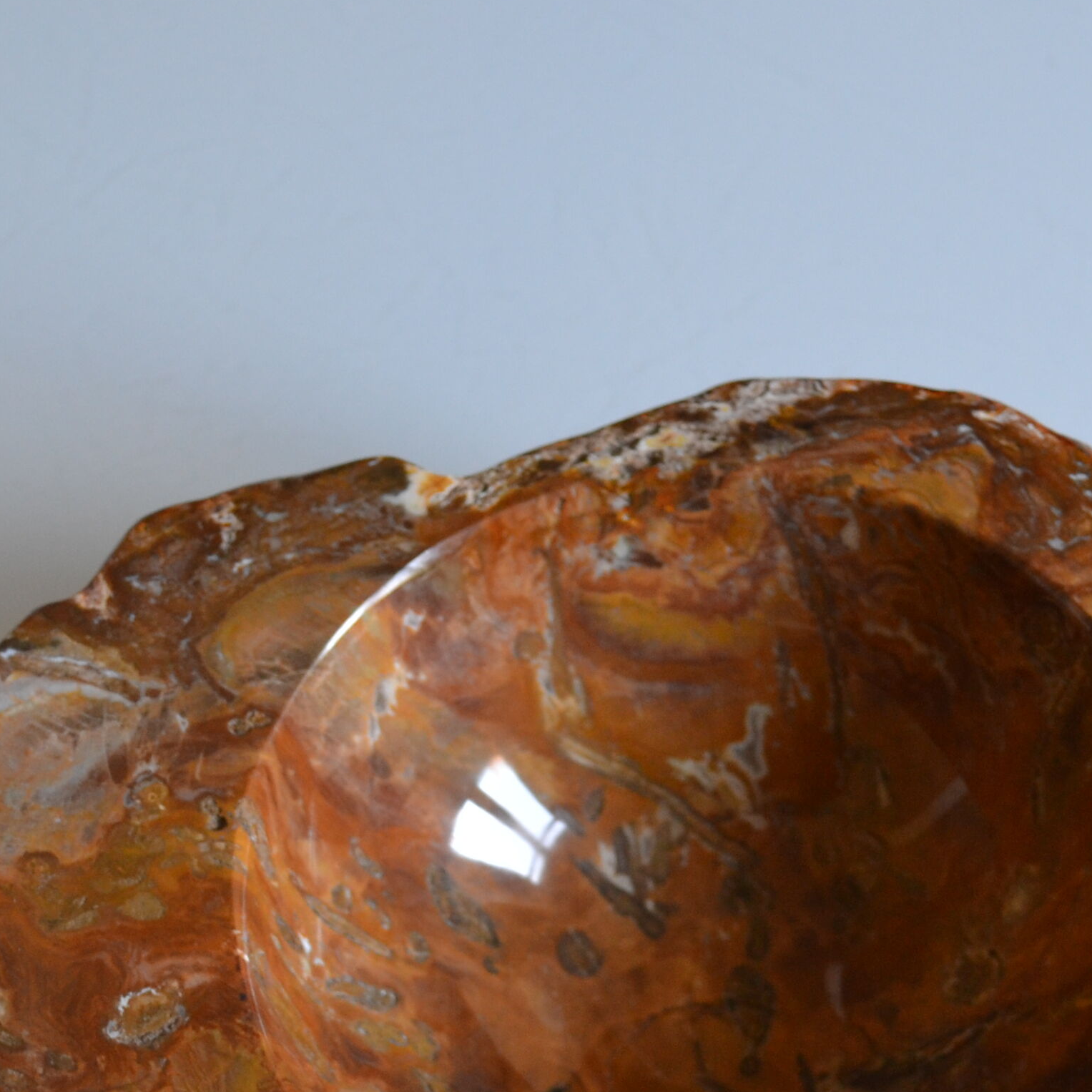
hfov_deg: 17.4
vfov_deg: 17.2
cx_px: 650
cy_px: 962
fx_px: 3569
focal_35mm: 100
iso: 400
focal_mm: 26
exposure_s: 1/20
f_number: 4.2
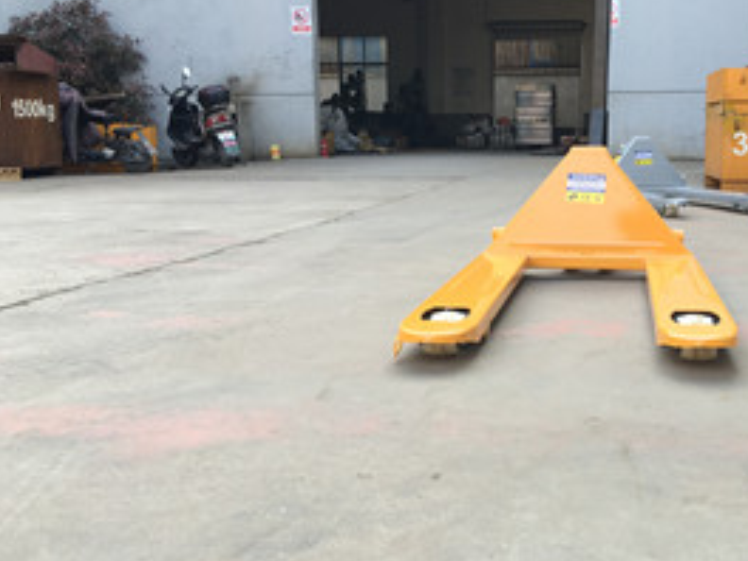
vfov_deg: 32.9
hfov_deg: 42.0
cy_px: 266
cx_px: 538
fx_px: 951
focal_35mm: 44
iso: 25
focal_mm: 4.15
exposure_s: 1/105
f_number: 2.2
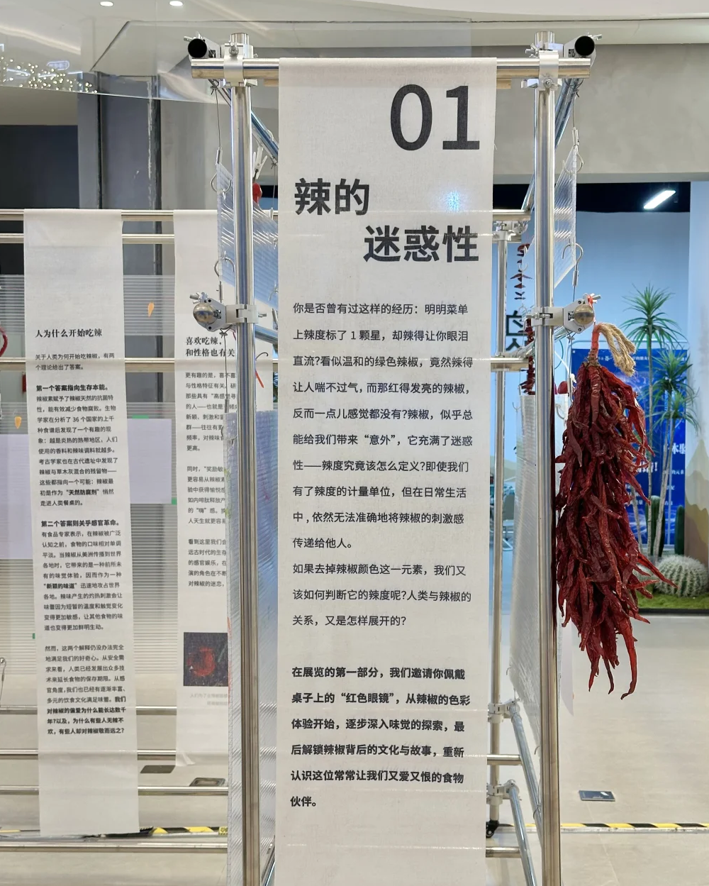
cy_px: 463
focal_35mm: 54
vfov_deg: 34.7
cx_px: 379
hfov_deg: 28.1
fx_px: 1416
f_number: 1.78
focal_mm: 6.86
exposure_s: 1/50
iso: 80
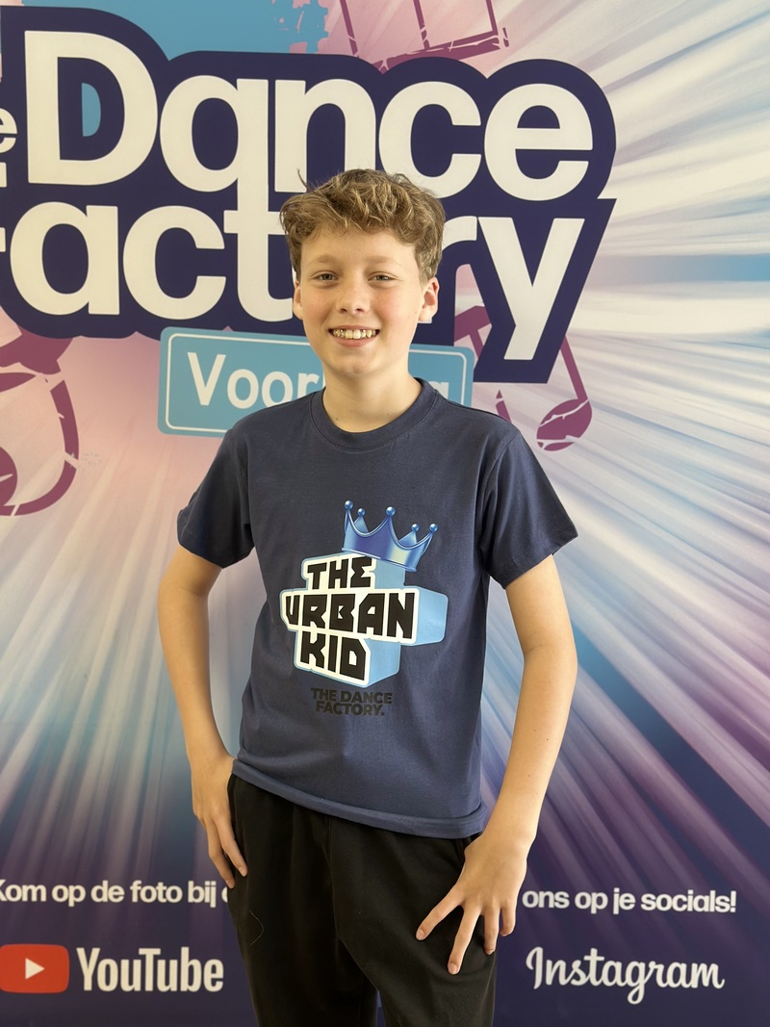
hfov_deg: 30.3
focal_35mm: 48
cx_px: 385
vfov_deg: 39.7
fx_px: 1424
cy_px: 514
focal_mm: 6.86
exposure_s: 1/117
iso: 125
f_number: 1.78
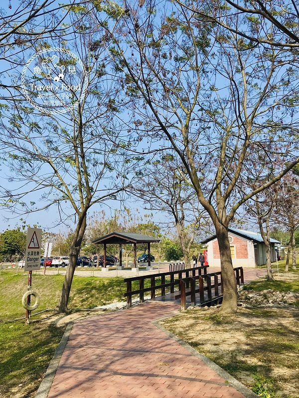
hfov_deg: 49.7
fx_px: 322
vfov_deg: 63.4
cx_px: 150
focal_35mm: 28
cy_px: 199
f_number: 1.8
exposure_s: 1/2037
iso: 20
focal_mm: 3.99
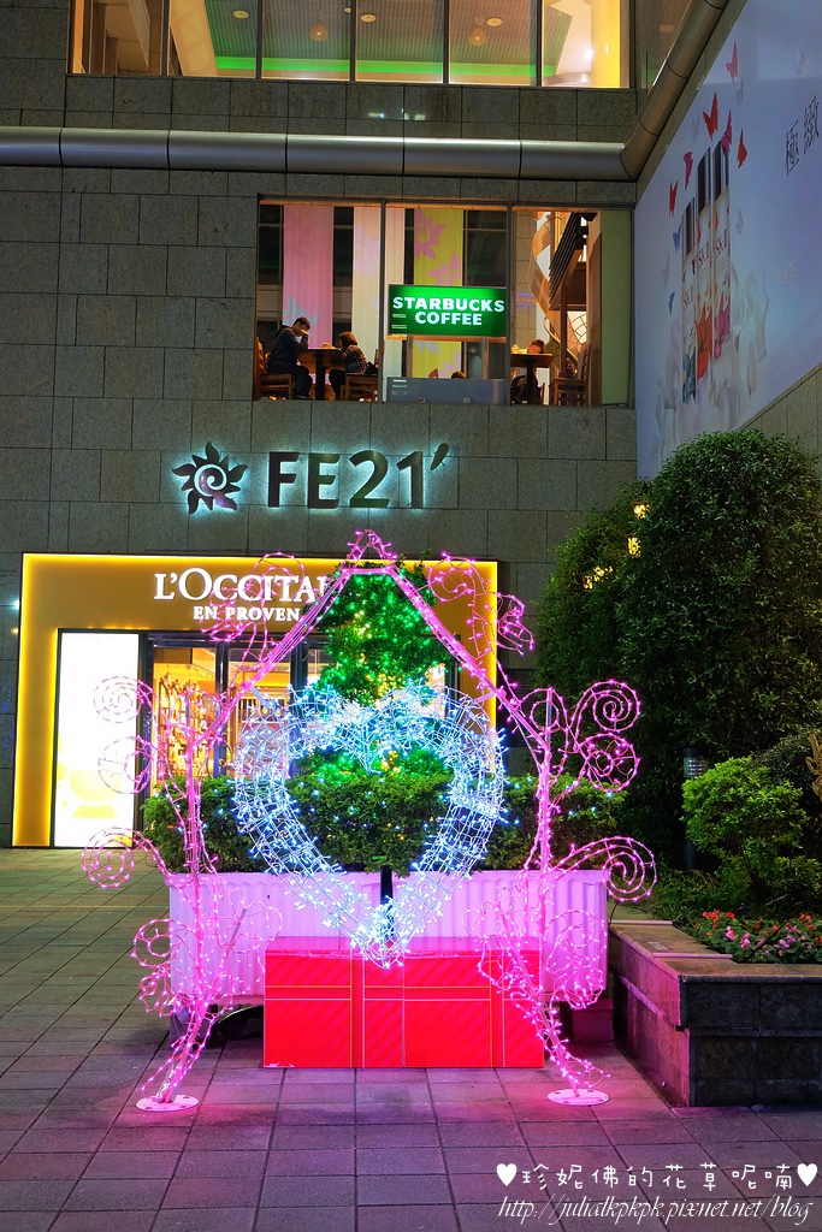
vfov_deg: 50.7
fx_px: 1301
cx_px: 411
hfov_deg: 35.1
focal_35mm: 38
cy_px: 616
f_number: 4.5
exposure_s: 1/30
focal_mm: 25.6
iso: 2000
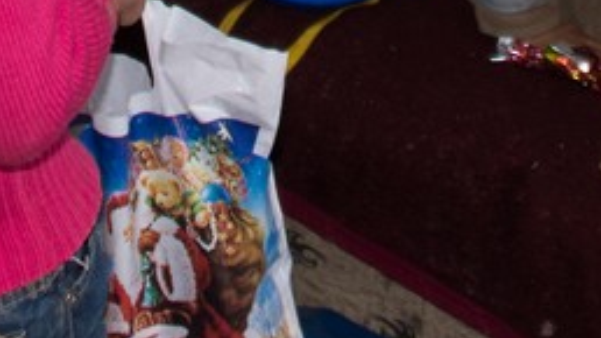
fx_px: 2597
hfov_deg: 13.2
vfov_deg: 6.9
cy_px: -592
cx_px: 395
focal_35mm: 163
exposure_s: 1/60
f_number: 3.5
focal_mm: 28
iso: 800
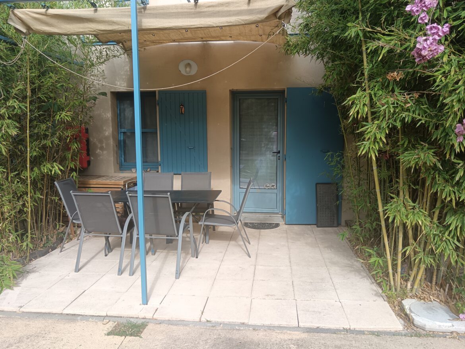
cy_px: 174
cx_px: 232
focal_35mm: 27
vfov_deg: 51.4
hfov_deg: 65.3
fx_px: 363
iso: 100
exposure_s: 1/303
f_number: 1.9
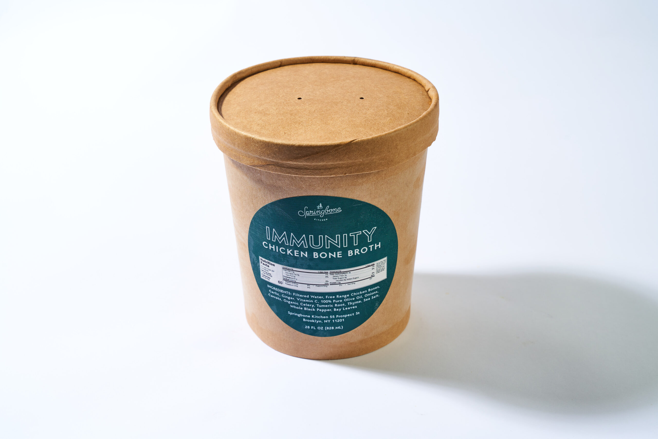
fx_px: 1143
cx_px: 329
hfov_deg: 32.1
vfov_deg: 21.8
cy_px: 220
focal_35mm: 62
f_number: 10
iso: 125
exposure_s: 1/125
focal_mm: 62.5
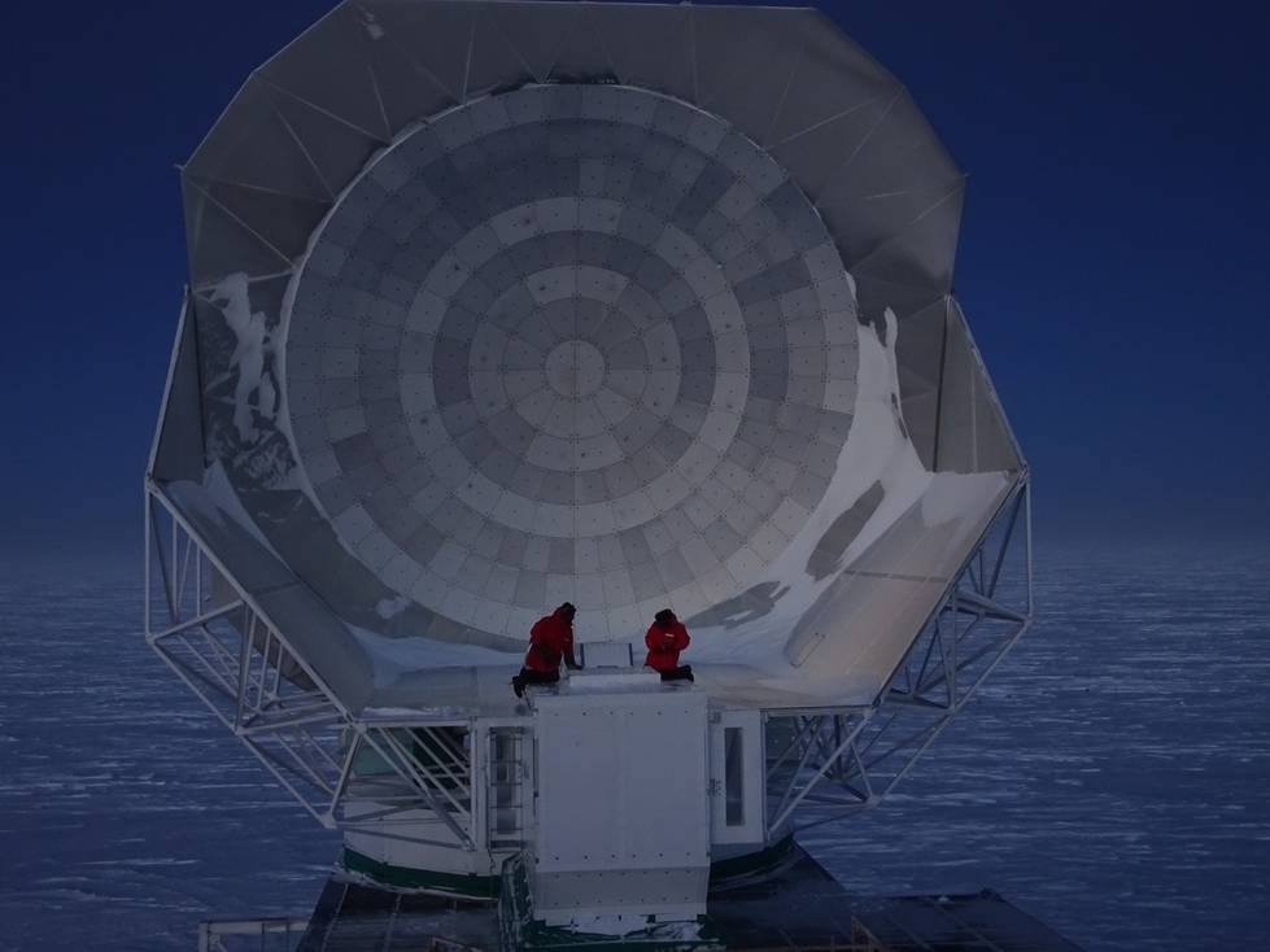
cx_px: 635
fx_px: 1394
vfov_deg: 37.7
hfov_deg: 49.0
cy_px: 476
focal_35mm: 38
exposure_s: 1/20
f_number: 4
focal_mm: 6.56
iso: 800
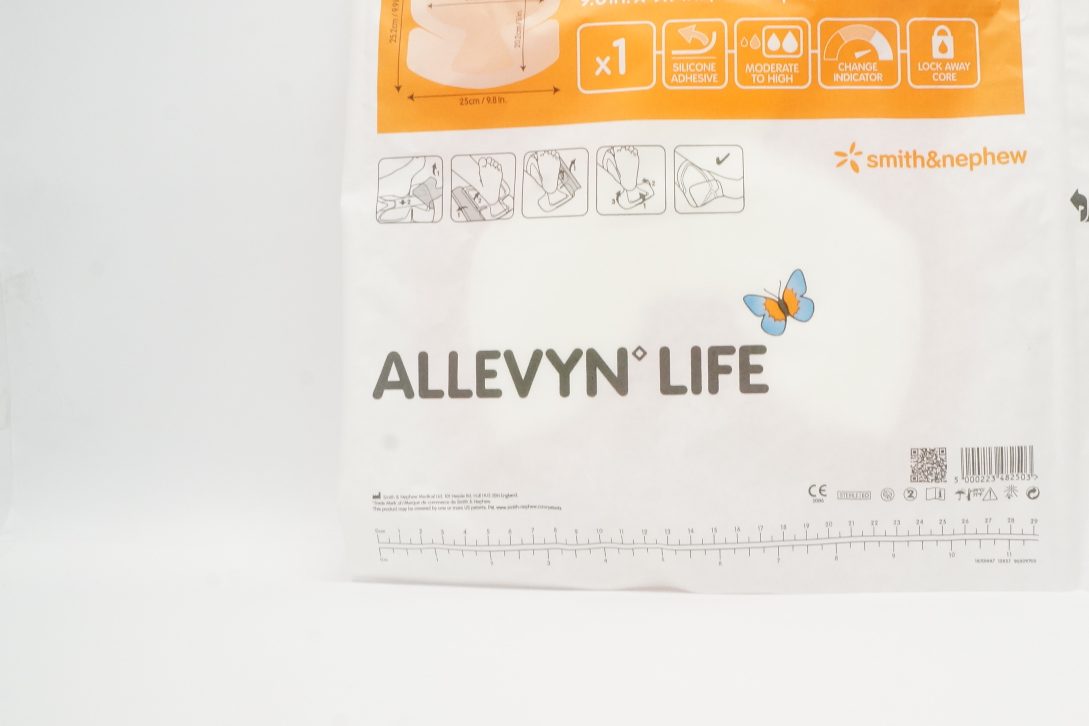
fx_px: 1210
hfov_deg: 47.5
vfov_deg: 33.1
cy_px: 240
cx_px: 747
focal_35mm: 40
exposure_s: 1/13
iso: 800
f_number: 14
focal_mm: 18
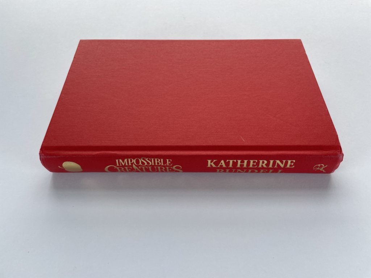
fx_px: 279
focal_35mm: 26
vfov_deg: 53.1
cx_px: 186
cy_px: 139
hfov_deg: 67.3
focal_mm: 4.2
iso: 32
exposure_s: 1/171
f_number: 1.6
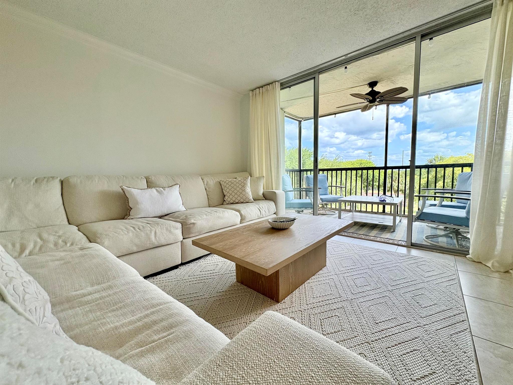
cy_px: 192
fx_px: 207
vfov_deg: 85.7
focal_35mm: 14
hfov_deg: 102.1
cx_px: 256
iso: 64
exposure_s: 1/287
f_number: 2.2
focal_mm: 2.22
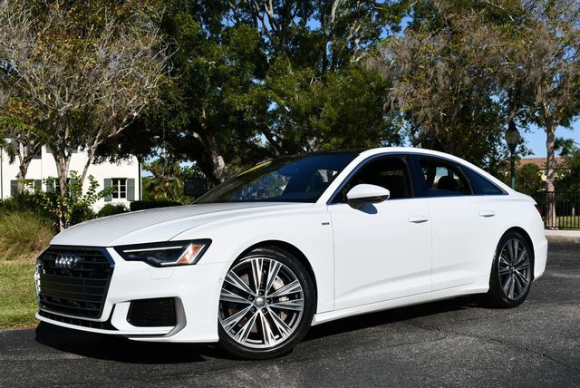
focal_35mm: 46
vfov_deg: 29.3
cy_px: 194
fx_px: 742
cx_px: 290
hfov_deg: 42.7
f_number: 10
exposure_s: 1/400
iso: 100
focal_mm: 23
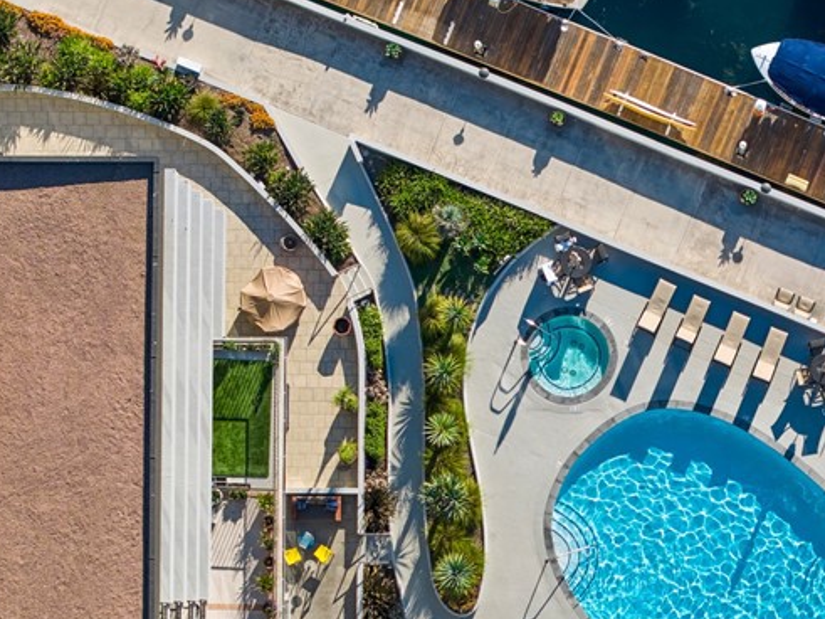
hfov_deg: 13.4
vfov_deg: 10.1
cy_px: 555
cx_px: 704
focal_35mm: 146
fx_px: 3479
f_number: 2.8
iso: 100
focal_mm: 19.35
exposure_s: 1/160
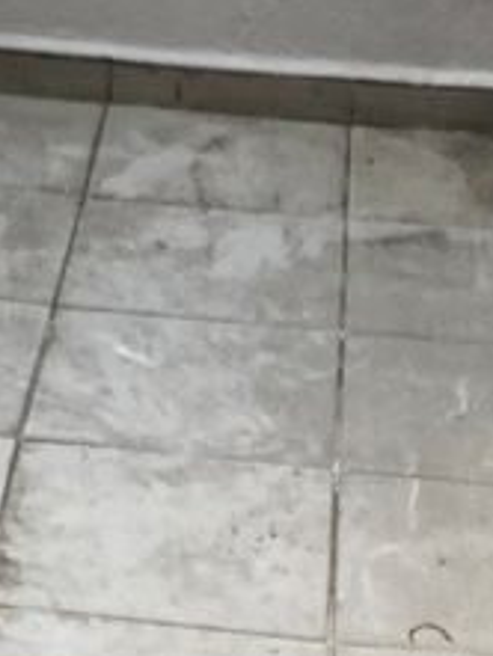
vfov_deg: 11.3
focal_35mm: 152
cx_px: -333
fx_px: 2884
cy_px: -796
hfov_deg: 9.4
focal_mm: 3.99
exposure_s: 1/60
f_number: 1.8
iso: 64
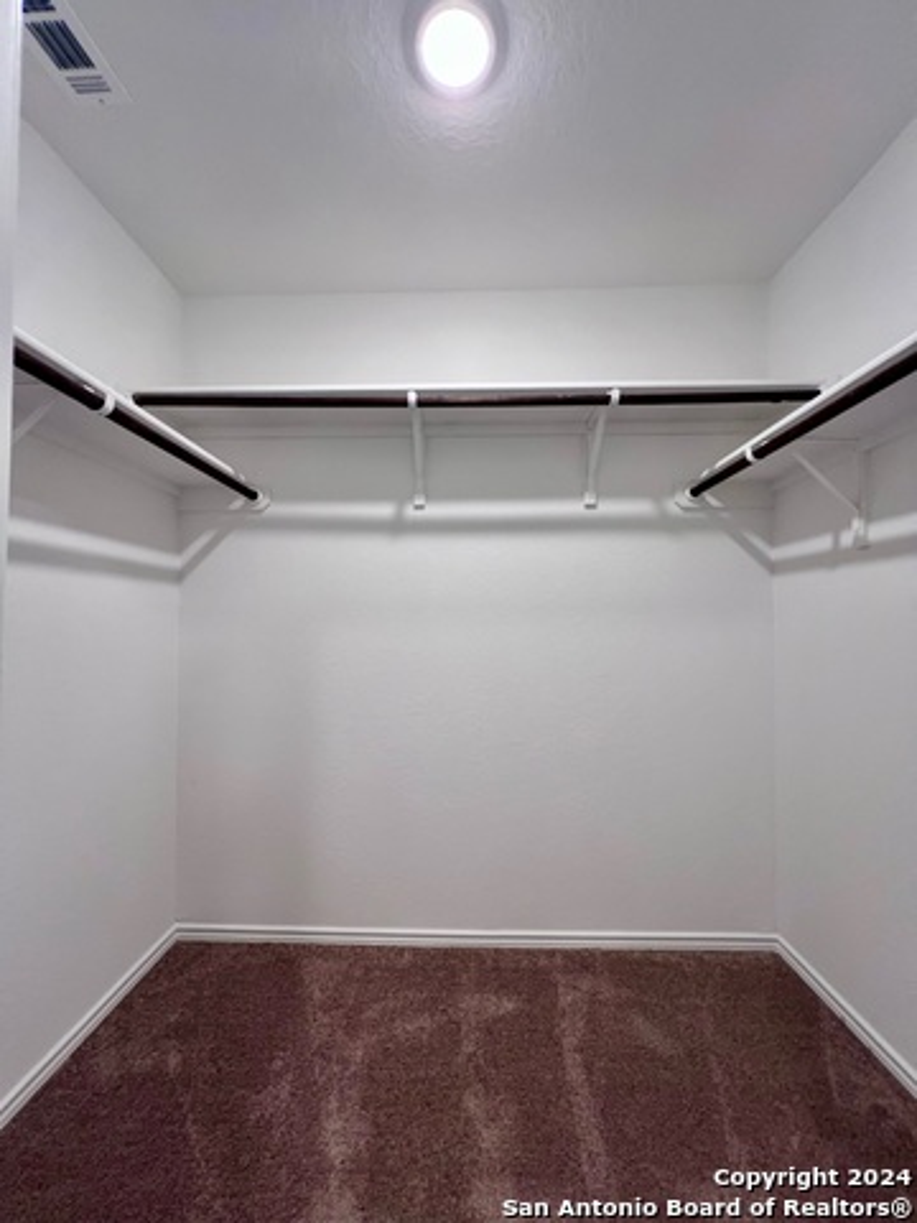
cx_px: 458
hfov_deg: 89.9
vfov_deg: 106.2
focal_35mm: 13
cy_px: 612
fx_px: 459
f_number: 1.8
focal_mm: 1.57
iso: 200
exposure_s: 1/120
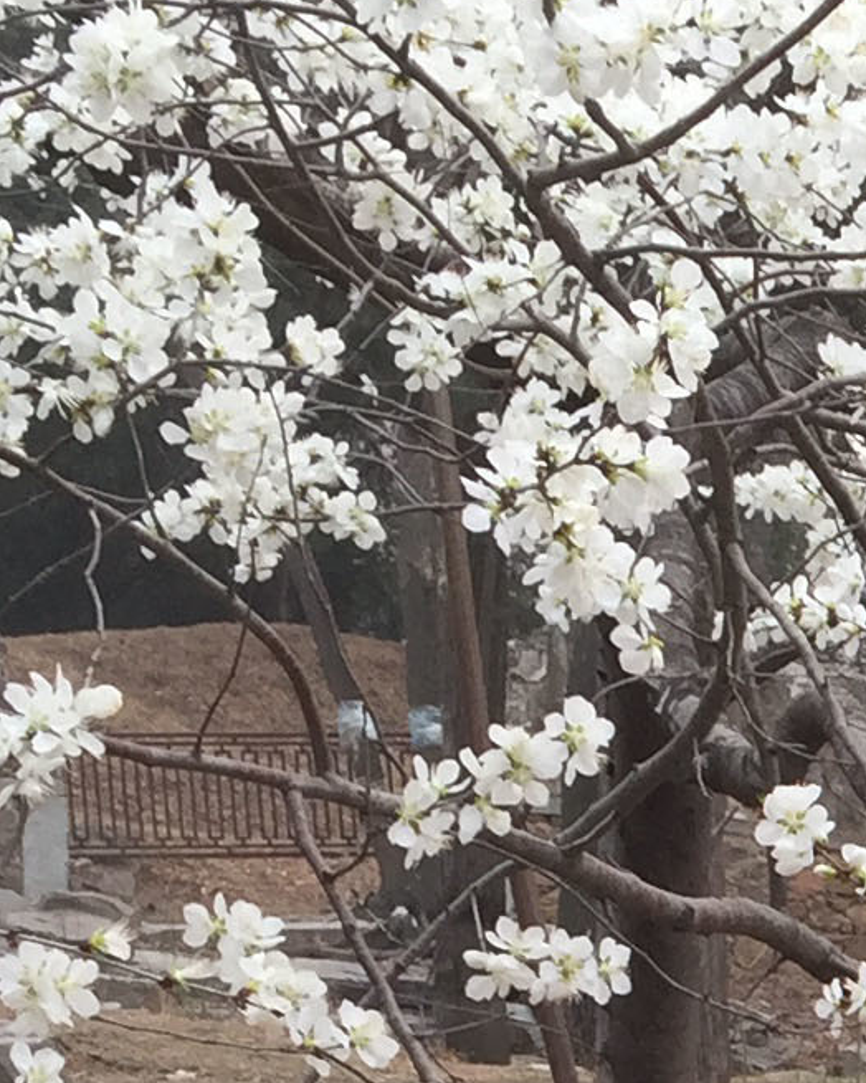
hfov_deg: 9.9
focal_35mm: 141
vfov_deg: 13.0
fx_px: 4517
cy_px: 1577
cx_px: 1915
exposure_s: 1/50
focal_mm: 4.15
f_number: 2.2
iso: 32
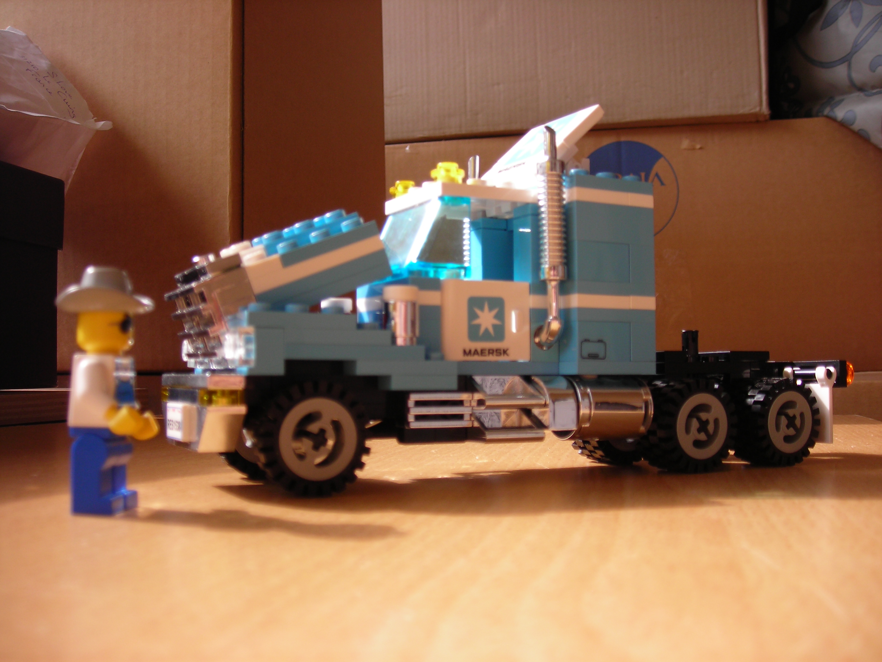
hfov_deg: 49.0
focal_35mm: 38
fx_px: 968
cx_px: 441
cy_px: 331
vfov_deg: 37.7
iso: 50
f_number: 3.2
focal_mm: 6.3
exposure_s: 1/91.4
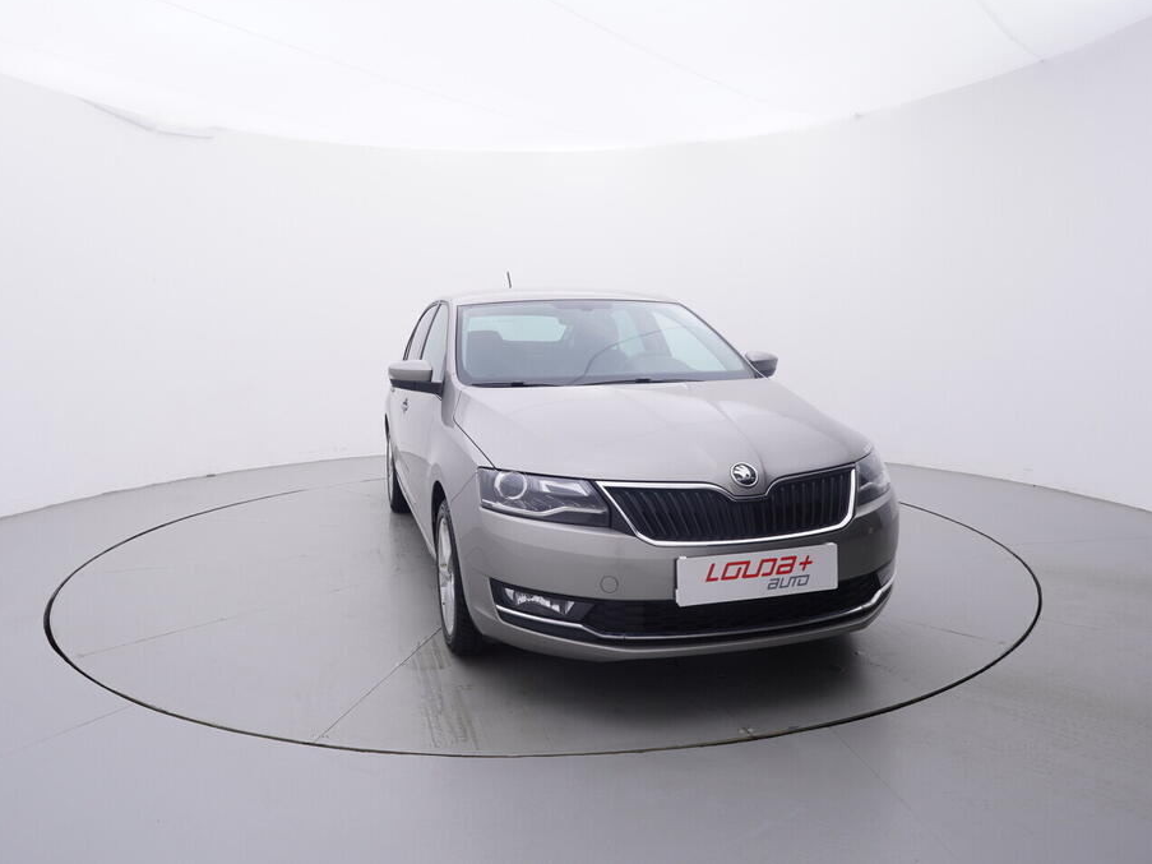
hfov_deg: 70.3
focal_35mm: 25
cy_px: 429
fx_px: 817
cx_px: 543
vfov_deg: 55.7
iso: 200
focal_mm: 15
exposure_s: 1/80
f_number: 5
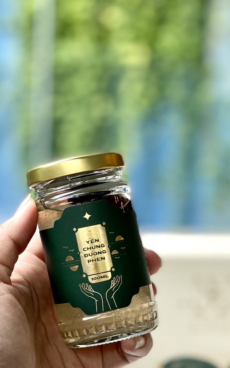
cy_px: 235
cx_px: 128
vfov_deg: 21.8
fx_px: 953
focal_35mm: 95
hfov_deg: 13.8
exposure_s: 1/100
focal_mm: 6
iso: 32
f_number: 2
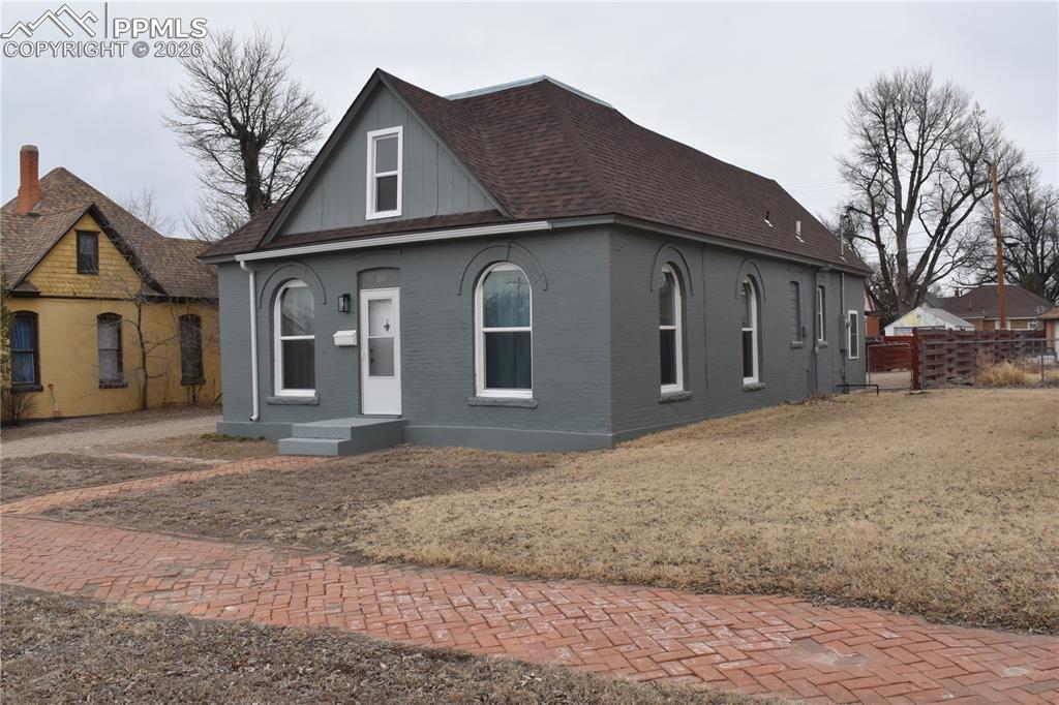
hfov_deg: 57.2
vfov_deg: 39.9
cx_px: 530
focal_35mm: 33
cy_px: 352
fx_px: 970
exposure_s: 1/400
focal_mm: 22
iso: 800
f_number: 18
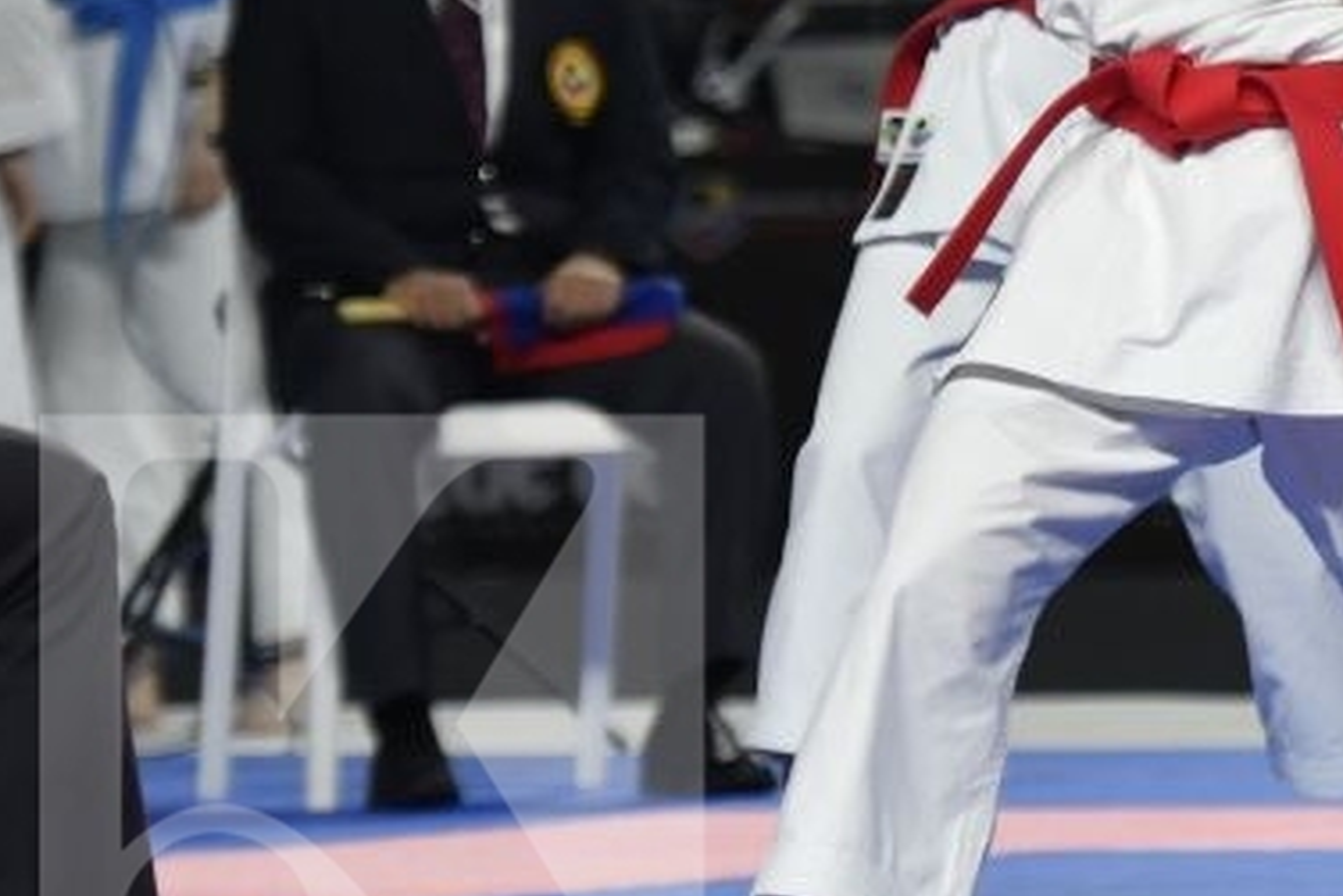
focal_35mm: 574
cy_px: -528
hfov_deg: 3.6
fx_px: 21420
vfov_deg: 2.4
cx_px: 2793
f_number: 2.8
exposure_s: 1/800
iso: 800
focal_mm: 120
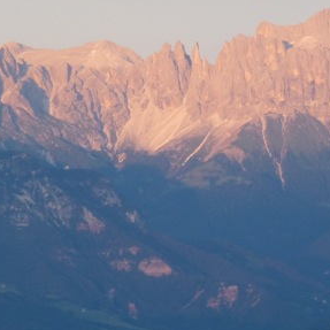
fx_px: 5954
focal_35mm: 552
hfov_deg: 3.2
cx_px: 153
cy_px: 171
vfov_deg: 3.2
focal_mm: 47
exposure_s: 1/125
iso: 200
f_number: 4.9
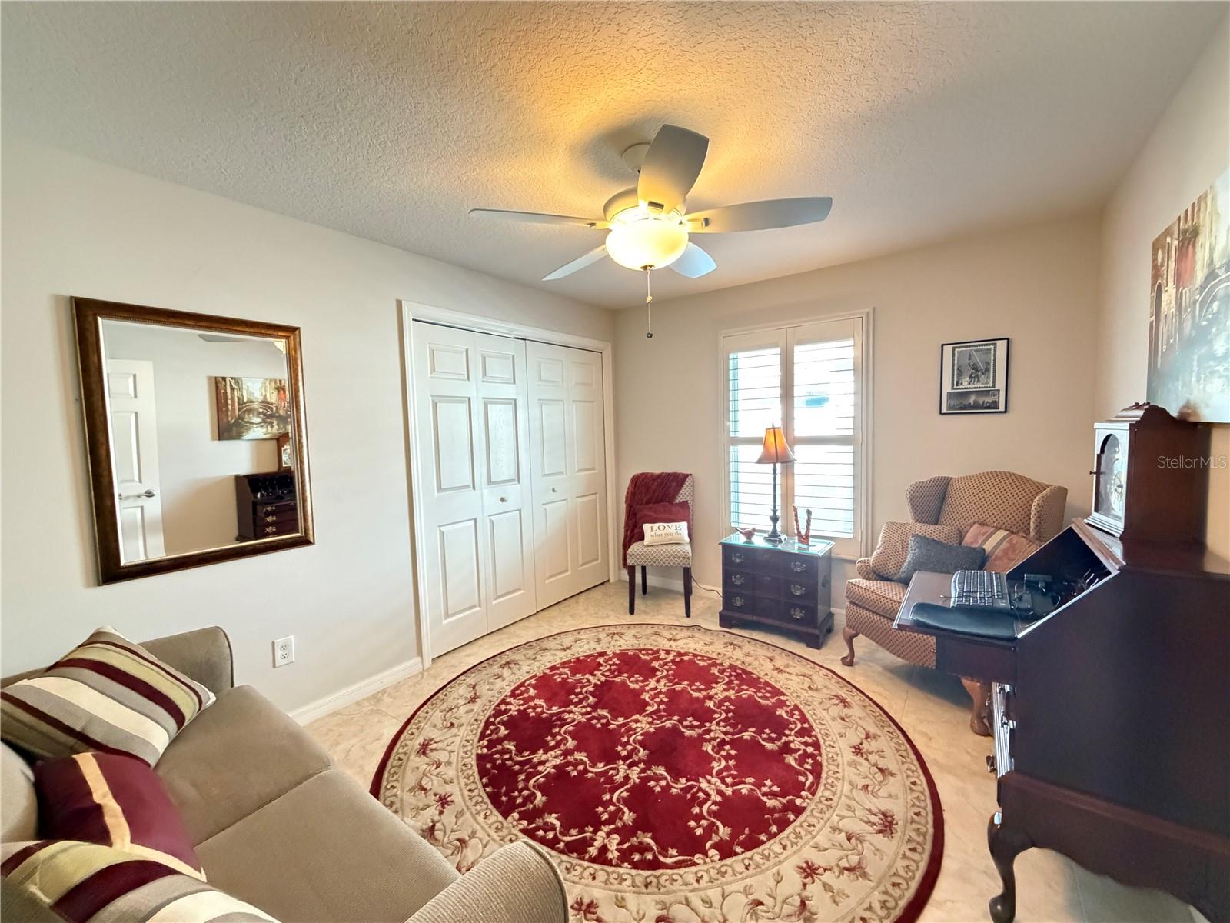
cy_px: 462
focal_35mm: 14
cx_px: 615
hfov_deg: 102.1
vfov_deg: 85.7
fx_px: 497
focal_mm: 2.22
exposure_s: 1/60
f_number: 2.2
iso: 1250
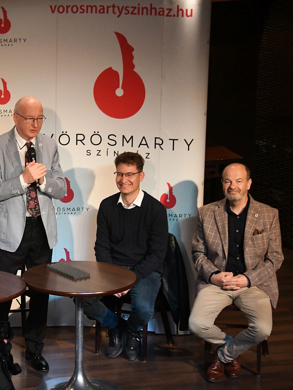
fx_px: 2076
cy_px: 209
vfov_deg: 10.7
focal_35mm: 184
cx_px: -12
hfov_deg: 8.0
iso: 5000
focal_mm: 78
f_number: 5
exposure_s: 1/250
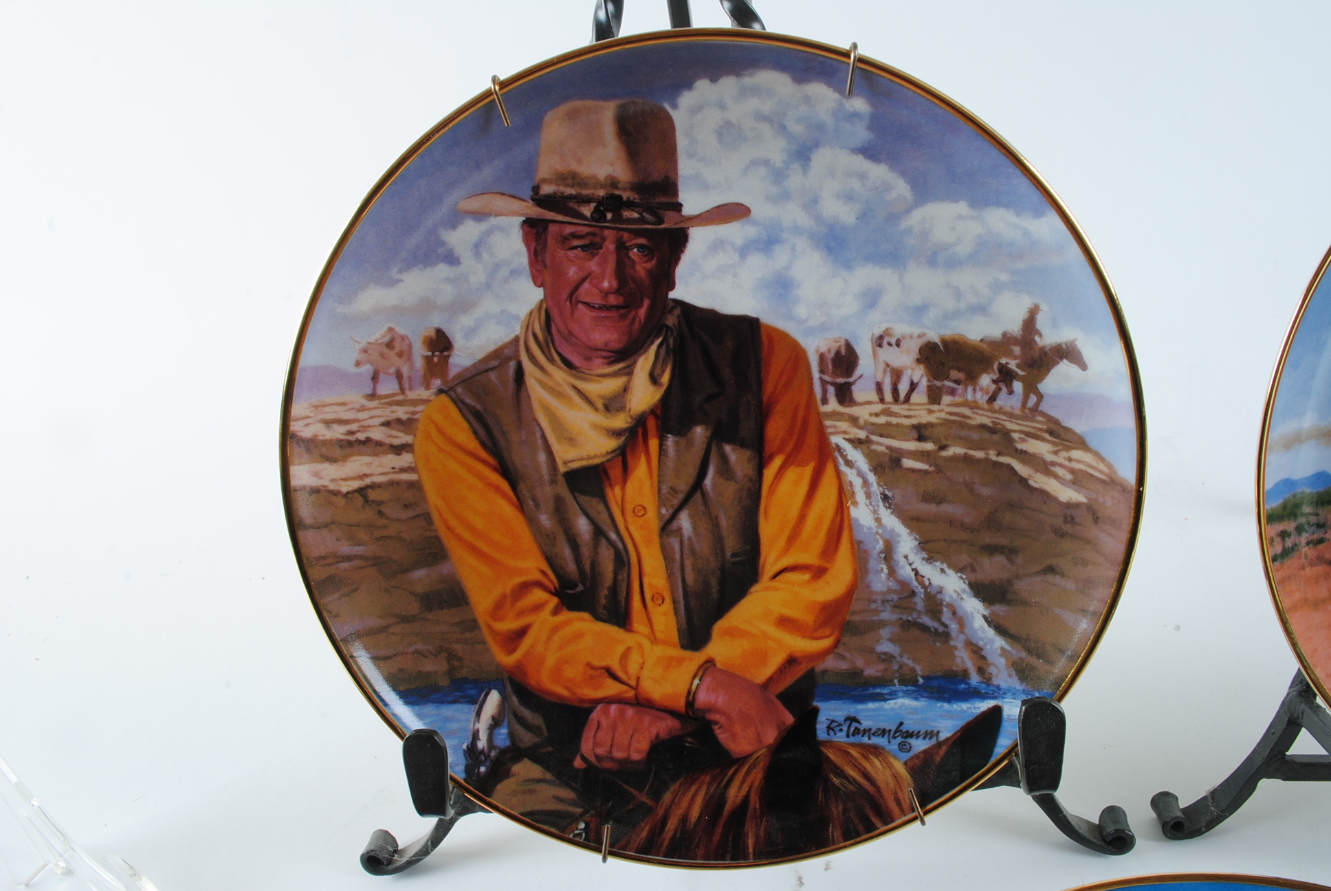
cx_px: 666
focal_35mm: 27
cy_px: 446
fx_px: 999
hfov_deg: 67.3
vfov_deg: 48.0
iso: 100
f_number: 13
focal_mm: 18
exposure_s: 1/125
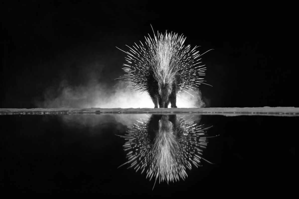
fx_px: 1204
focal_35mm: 145
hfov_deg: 14.2
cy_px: 100
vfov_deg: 9.5
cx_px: 150
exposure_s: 1/100
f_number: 2.8
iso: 25600
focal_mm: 145
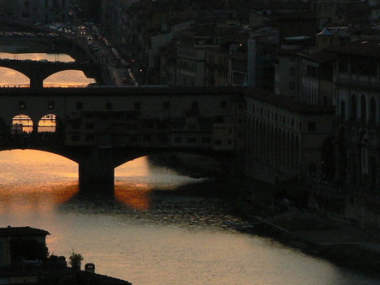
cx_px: 62
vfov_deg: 3.7
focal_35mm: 407
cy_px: 142
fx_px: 4468
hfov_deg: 4.9
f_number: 8
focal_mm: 37.7
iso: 200
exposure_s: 1/80
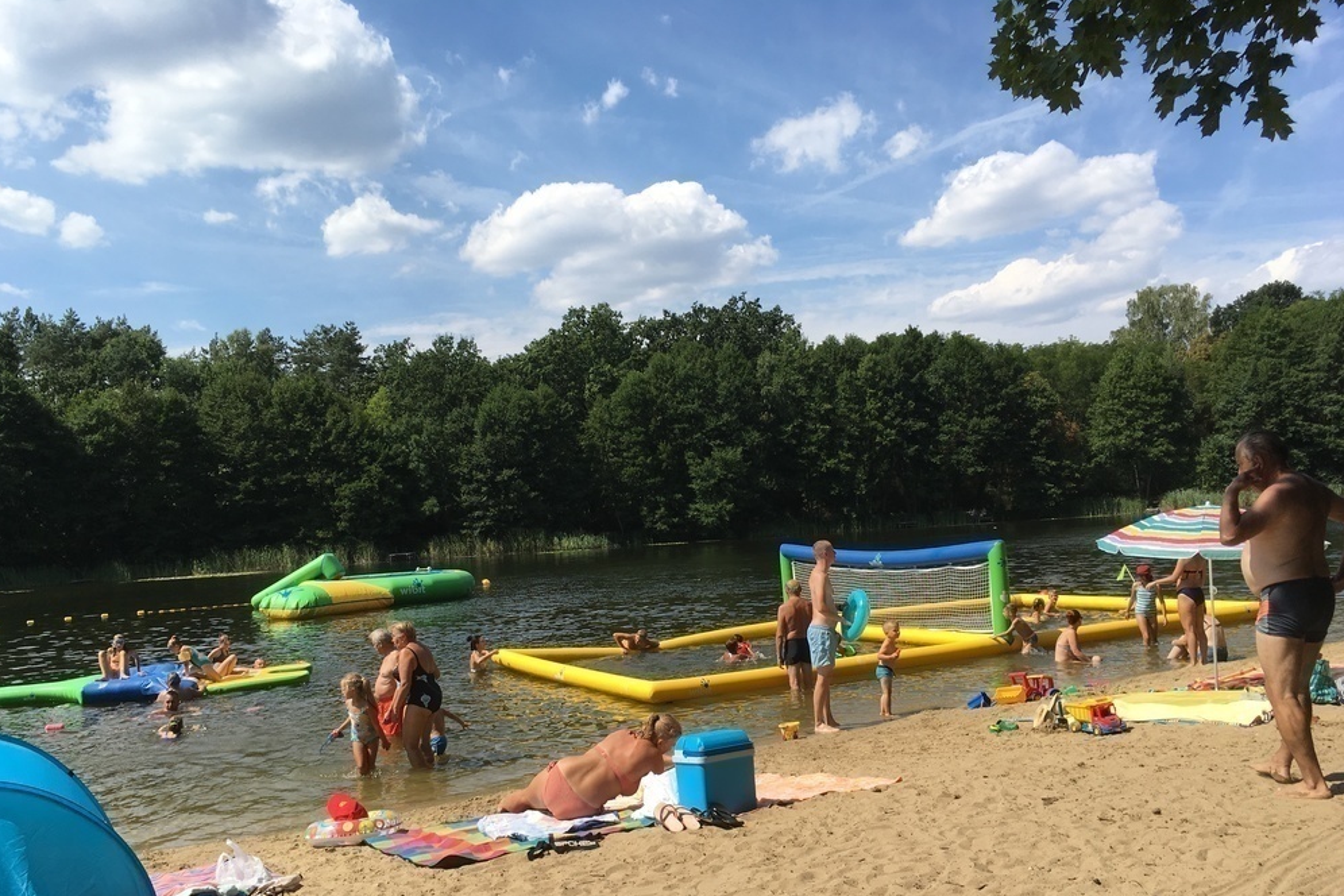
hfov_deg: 60.3
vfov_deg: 42.2
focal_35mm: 31
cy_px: 511
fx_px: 1157
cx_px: 675
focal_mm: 4.15
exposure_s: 1/1709
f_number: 2.2
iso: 25
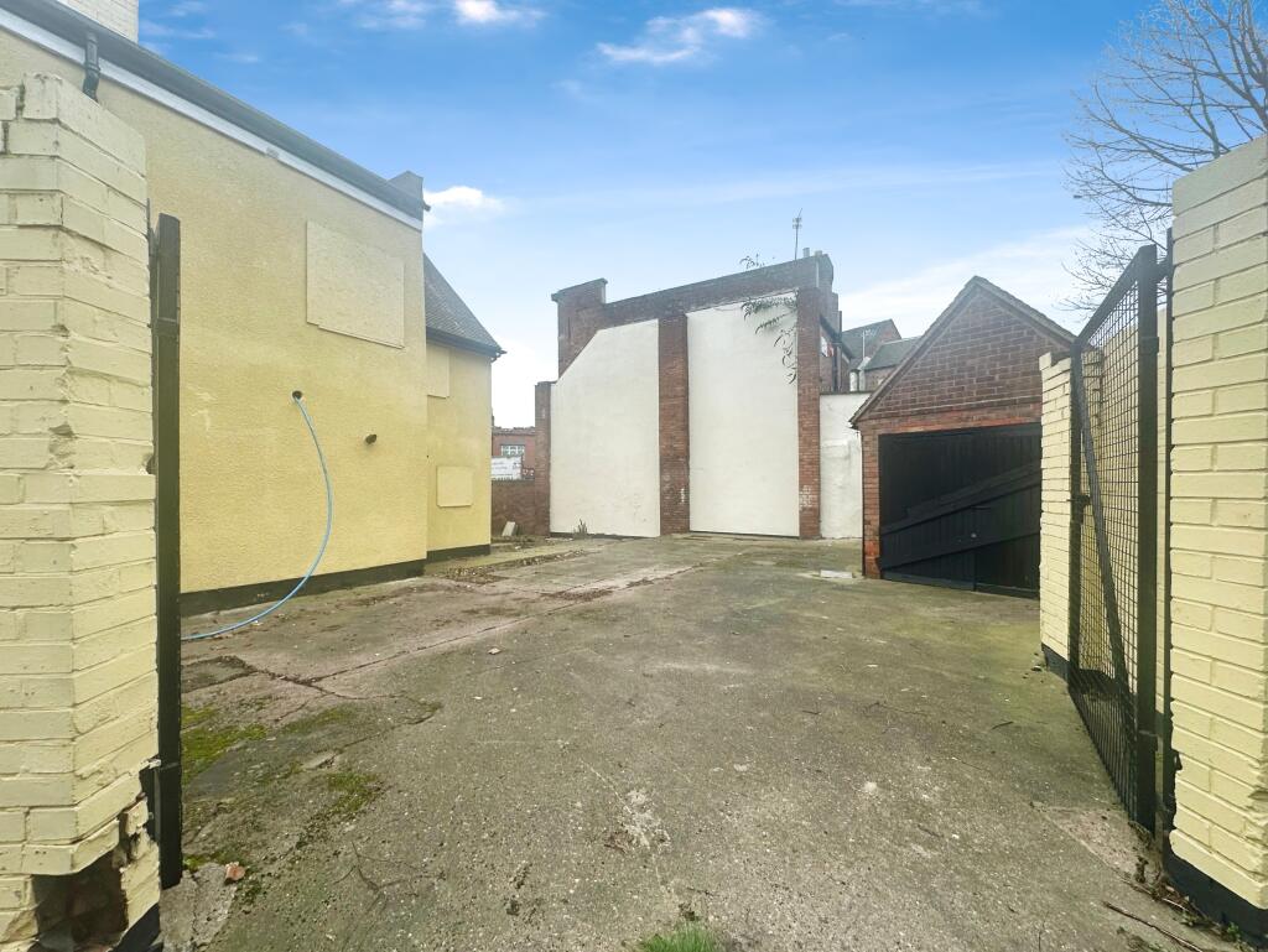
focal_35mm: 14
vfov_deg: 85.7
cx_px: 634
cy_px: 476
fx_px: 513
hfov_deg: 102.0
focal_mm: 2.22
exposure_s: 1/156
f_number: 2.2
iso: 40
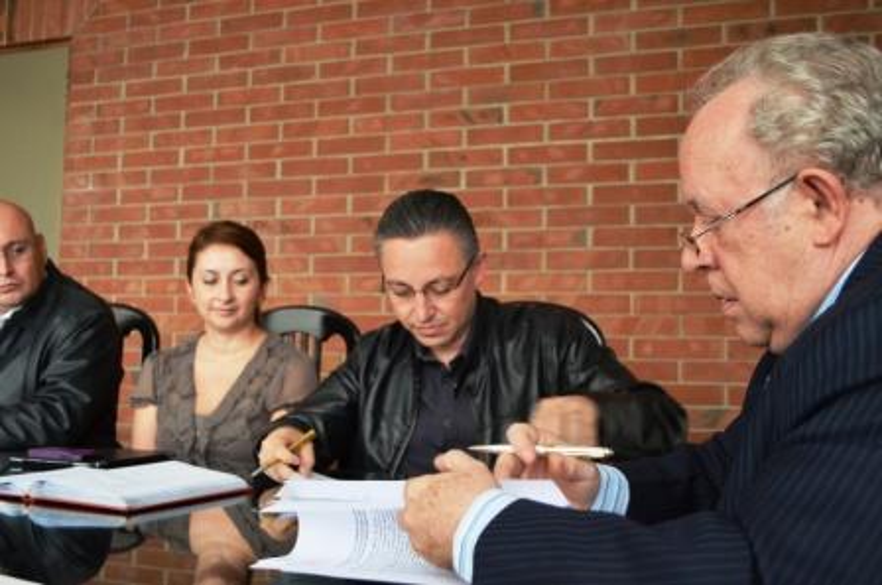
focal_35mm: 39
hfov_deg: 49.6
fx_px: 954
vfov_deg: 34.1
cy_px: 292
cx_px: 441
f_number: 4.2
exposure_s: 1/60
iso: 500
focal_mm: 26
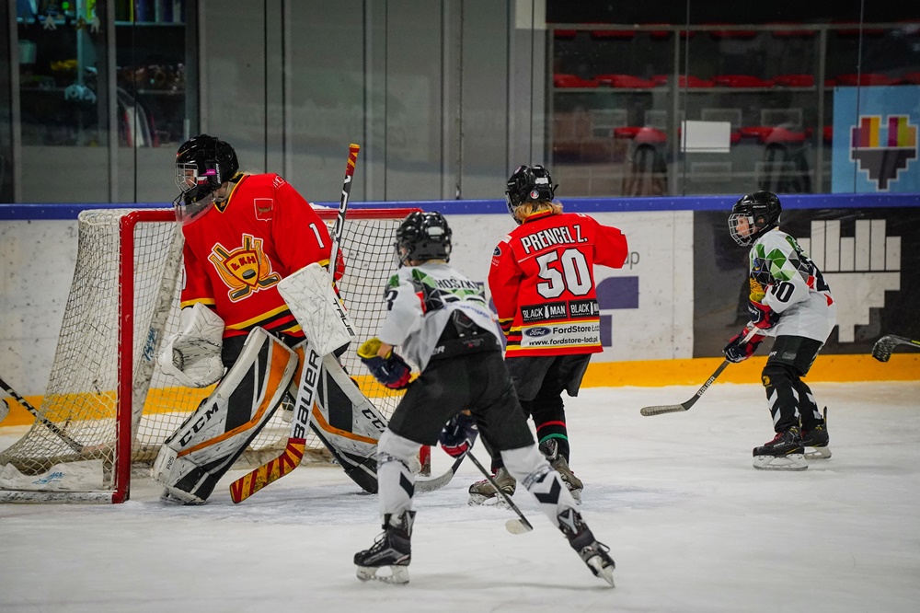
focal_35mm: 180
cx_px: 460
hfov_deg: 11.4
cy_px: 306
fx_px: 4598
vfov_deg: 7.6
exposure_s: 1/2000
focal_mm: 180
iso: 5000
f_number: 4
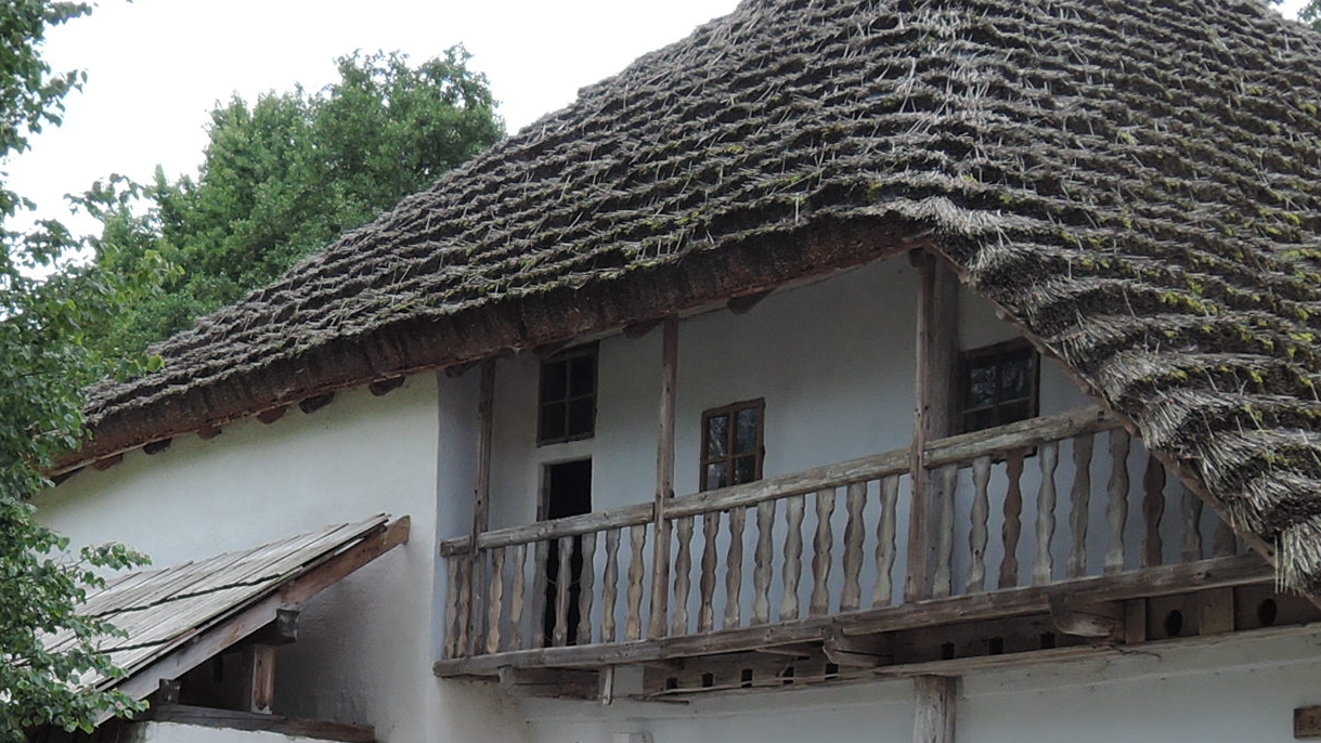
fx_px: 2452
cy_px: 774
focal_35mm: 70
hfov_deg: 30.1
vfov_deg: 16.8
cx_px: 523
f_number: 2.8
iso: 80
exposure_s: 1/250
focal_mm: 5.1
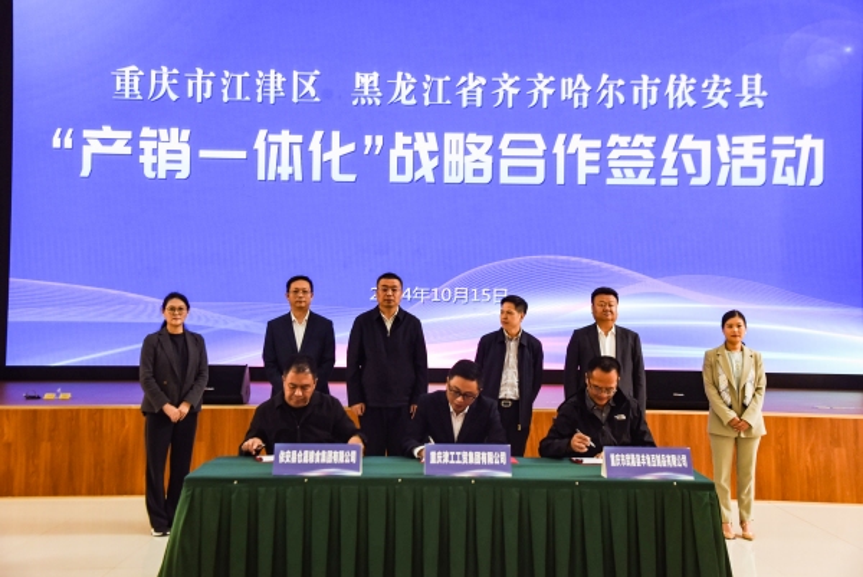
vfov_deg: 30.6
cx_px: 432
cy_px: 288
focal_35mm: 44
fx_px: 1056
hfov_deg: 44.5
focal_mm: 44
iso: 1000
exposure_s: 1/90
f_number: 4.8
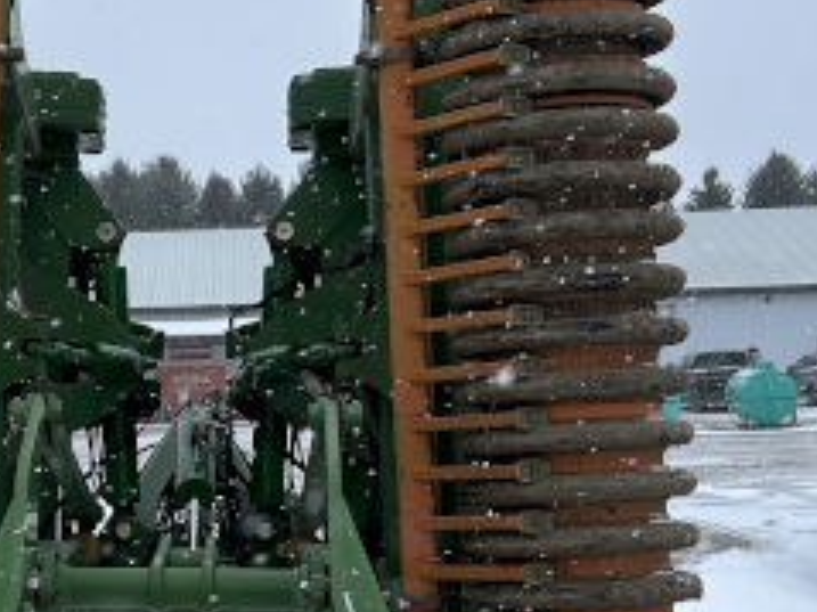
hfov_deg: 22.2
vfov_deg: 16.9
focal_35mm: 87
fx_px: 2052
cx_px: 140
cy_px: 472
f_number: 1.5
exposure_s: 1/1511
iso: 50
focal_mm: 5.7
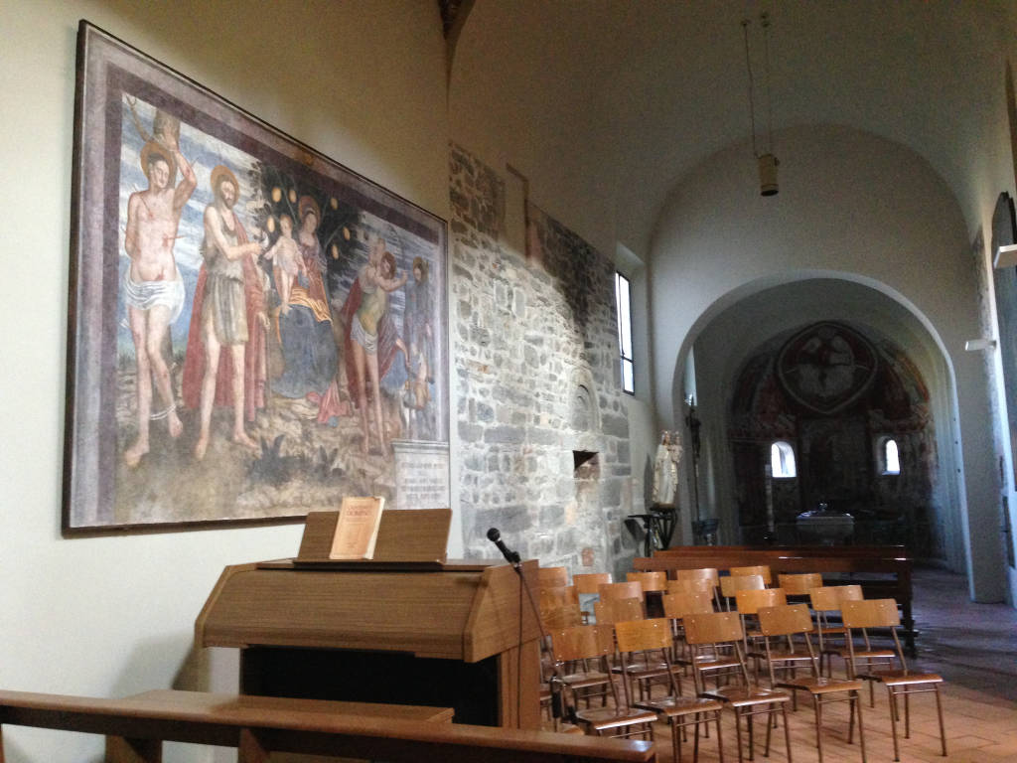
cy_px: 382
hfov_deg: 55.4
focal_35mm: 33
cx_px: 508
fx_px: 970
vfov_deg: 42.9
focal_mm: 4.12
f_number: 2.4
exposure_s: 1/20
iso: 400
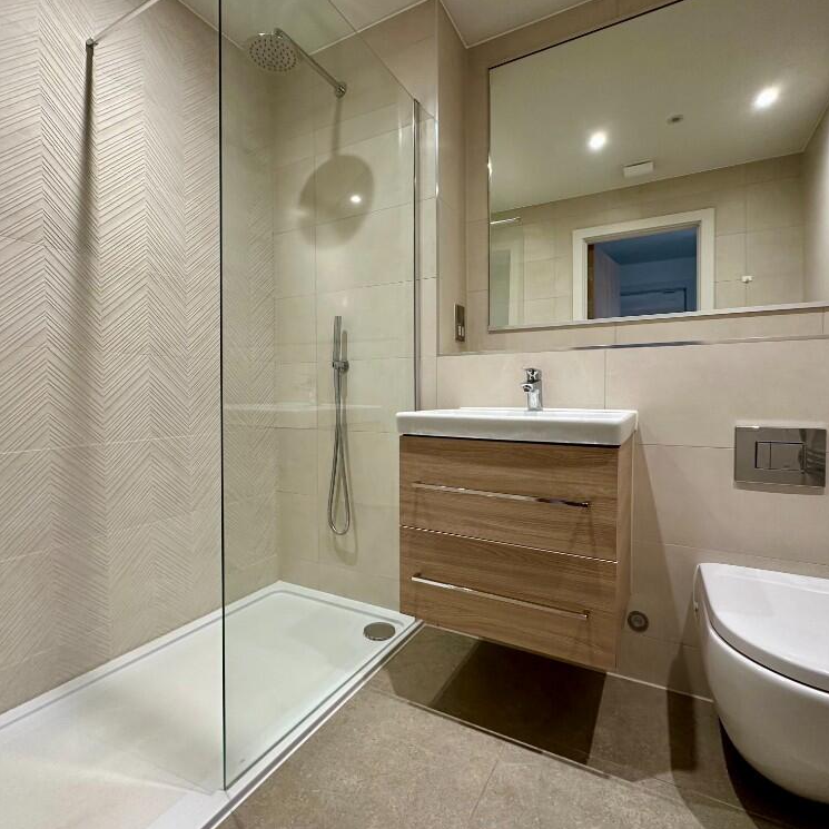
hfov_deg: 84.0
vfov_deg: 84.0
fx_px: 461
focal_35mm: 17
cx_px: 425
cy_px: 405
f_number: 2.2
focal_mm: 2.22
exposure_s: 1/100
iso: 320
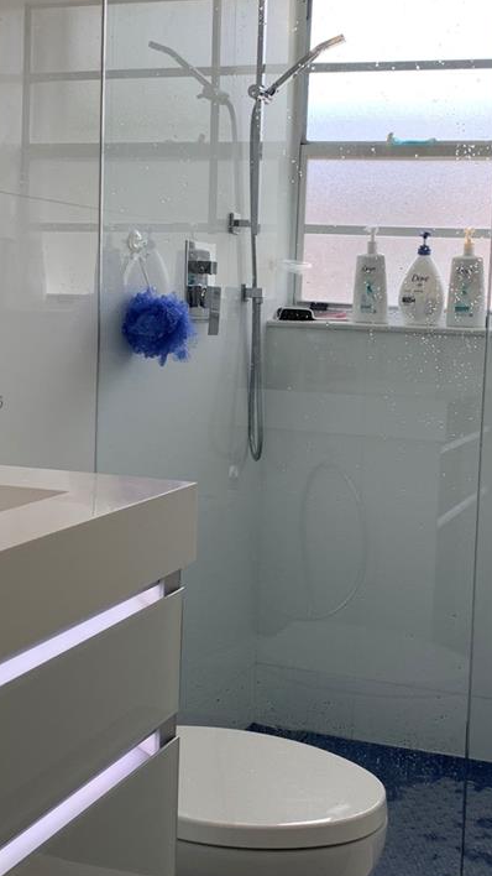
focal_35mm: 48
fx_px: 1114
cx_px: 329
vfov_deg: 42.9
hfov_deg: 24.8
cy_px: 402
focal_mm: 4.25
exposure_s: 1/157
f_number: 1.8
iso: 25
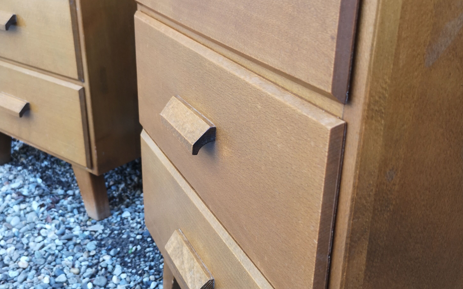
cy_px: 131
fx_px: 492
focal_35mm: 39
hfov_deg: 50.4
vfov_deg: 32.7
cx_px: 232
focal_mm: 3.95
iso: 50
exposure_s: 1/100
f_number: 1.8
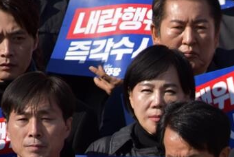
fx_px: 5123
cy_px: 196
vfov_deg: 1.7
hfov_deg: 2.6
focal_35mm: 788
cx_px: 281
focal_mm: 175
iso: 100
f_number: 6.3
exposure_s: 1/640
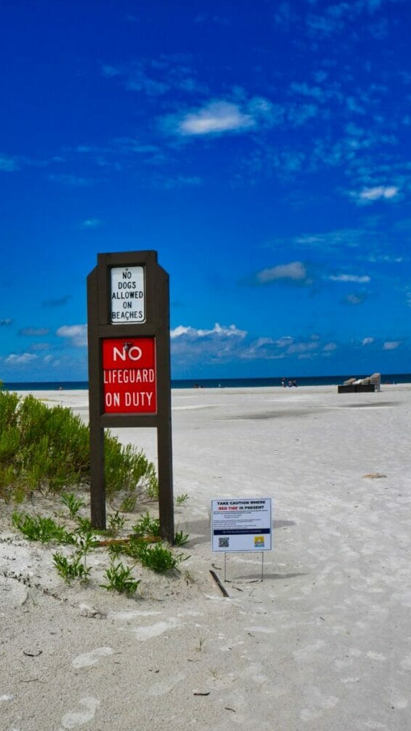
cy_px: 363
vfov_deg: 46.4
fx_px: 852
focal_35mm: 44
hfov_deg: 27.1
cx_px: 221
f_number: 11
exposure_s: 1/640
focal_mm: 20
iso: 200
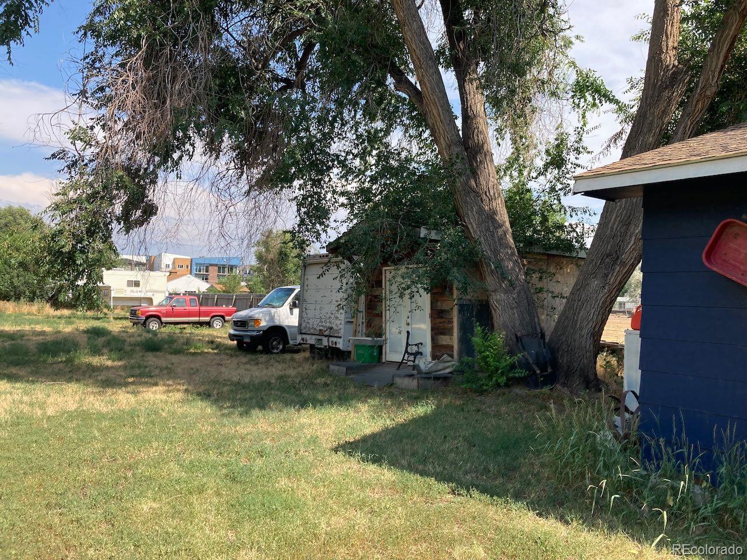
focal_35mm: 28
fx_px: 604
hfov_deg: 63.4
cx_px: 374
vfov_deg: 49.7
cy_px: 280
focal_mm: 3.99
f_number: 1.8
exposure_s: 1/1021
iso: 20
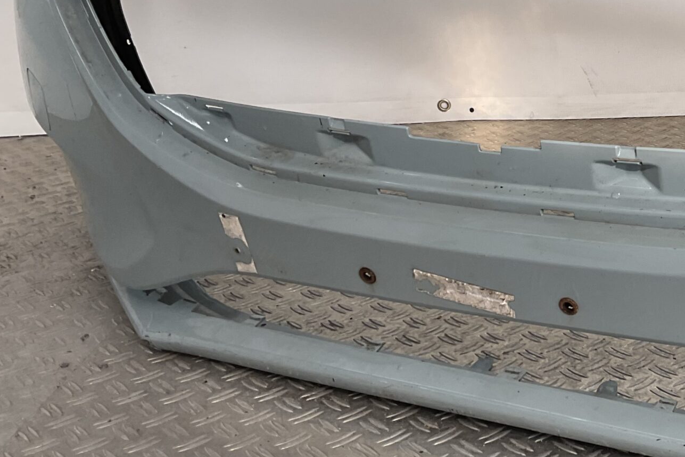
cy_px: 182
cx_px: 634
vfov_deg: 22.6
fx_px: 1142
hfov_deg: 31.6
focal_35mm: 60
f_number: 1.8
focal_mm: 3
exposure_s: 1/300
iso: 16
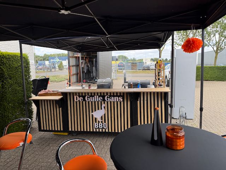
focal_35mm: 24
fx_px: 157
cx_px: 113
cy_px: 85
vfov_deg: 56.8
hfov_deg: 71.6
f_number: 1.78
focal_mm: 6.76
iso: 100
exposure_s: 1/1060
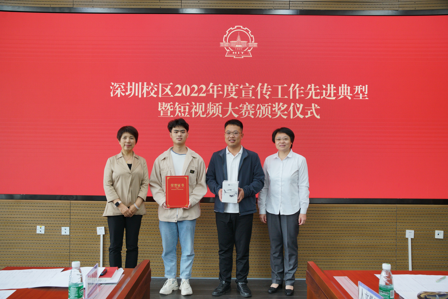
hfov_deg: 56.6
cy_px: 150
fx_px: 416
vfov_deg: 39.5
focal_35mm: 33
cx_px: 224
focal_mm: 33.4
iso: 1000
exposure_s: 1/60
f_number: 5.6
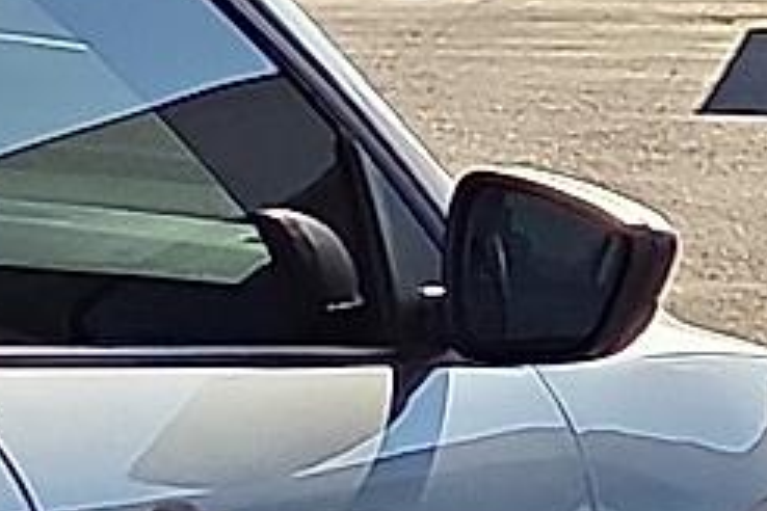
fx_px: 6050
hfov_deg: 6.7
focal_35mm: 284
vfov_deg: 4.8
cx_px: -1394
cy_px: 776
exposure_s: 1/1667
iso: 25
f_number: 1.8
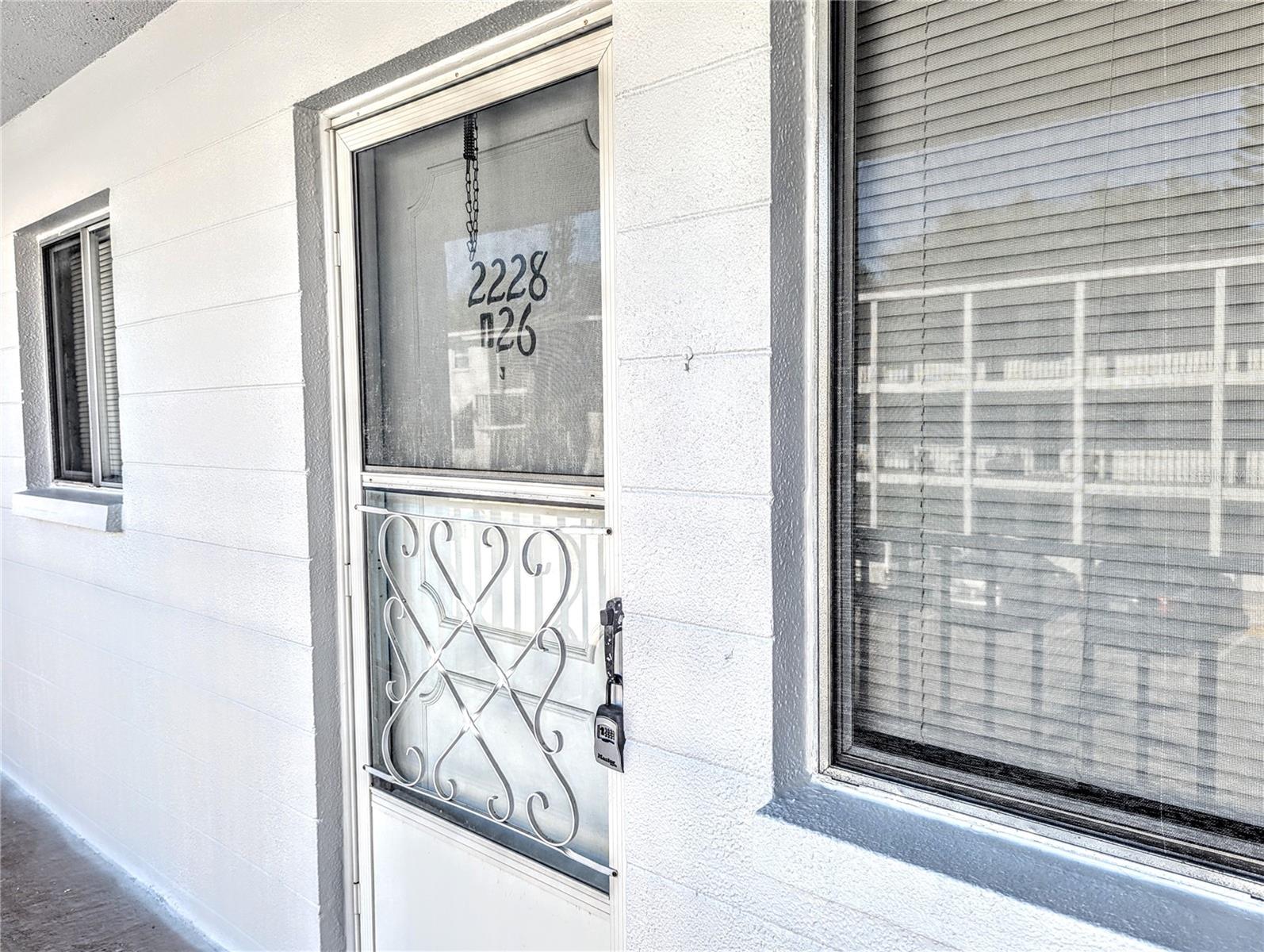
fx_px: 878
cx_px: 632
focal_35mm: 24
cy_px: 476
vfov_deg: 56.9
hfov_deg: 71.5
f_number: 1.85
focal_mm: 6.81
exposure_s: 1/270
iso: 44
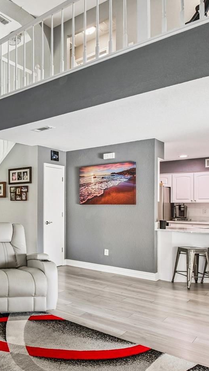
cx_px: -30
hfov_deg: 35.5
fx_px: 266
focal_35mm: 27
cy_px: 198
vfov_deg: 69.8
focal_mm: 10
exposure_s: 1/4
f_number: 7.1
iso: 100
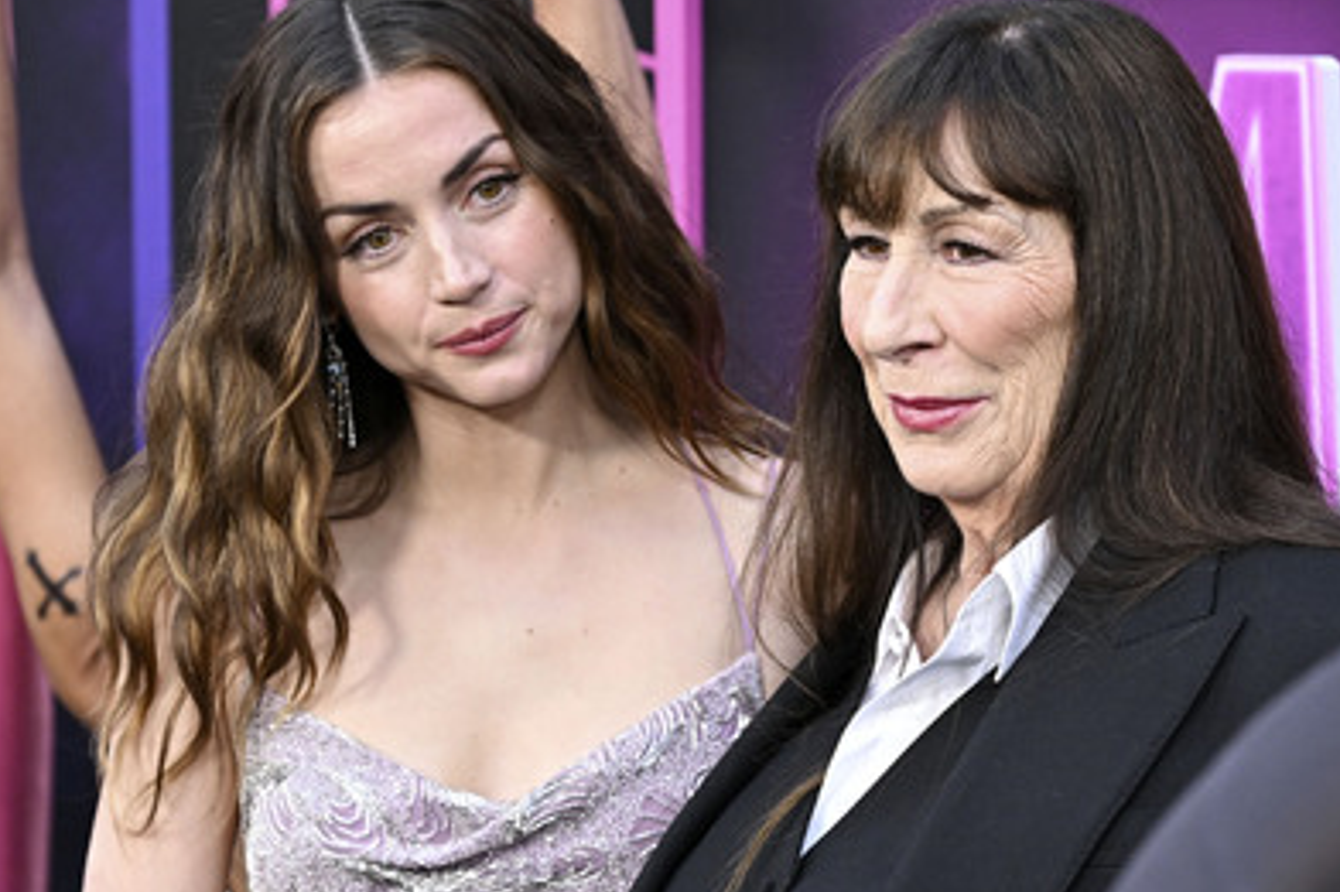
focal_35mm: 114
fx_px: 4241
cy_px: 431
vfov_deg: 12.0
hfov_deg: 18.0
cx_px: 730
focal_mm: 99
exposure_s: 1/320
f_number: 5
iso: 1600
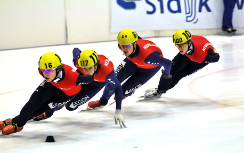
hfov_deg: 8.0
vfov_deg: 5.0
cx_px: 122
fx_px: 1735
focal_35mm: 261
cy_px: 77
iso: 1250
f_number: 3.2
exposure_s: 1/500
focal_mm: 170
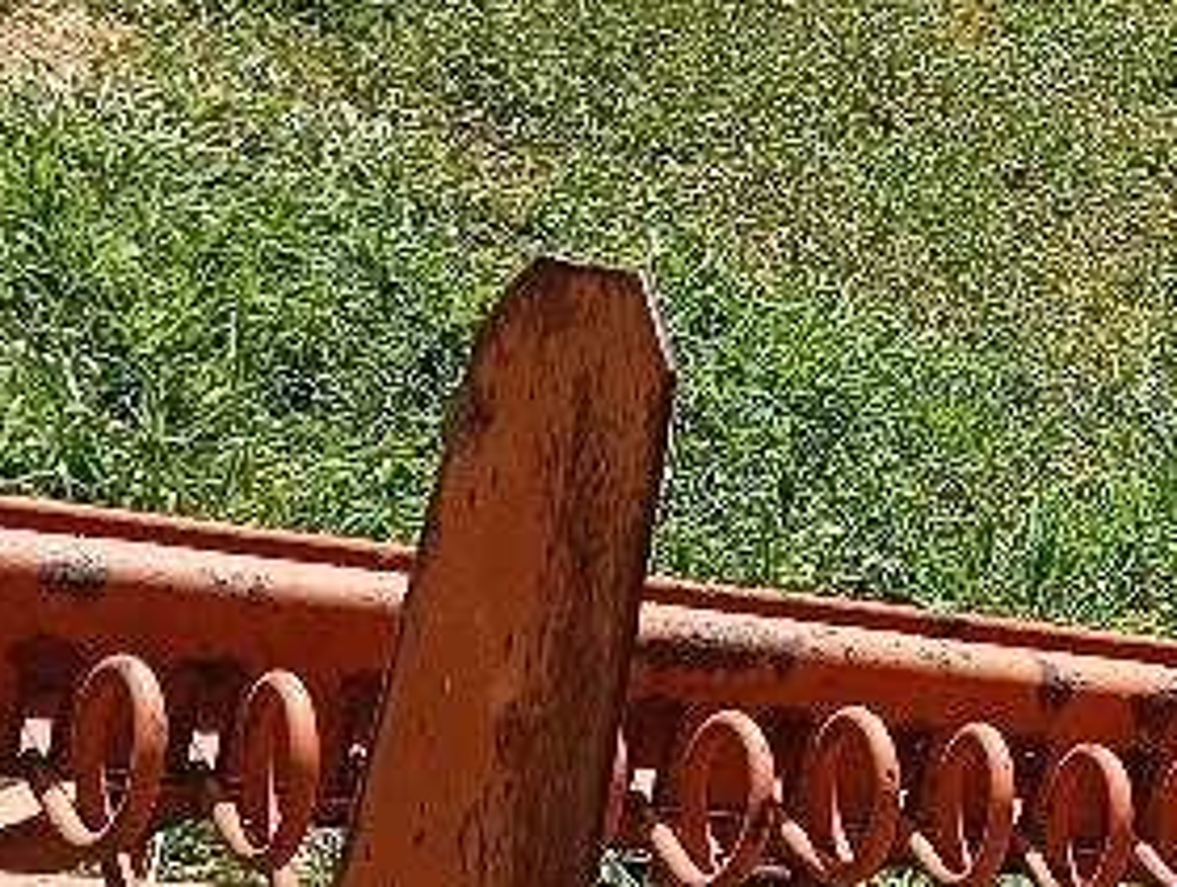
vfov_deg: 14.0
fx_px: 3406
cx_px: 1602
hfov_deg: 18.1
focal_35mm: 100
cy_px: 1276
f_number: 1.8
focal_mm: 4.27
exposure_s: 1/357
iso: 100
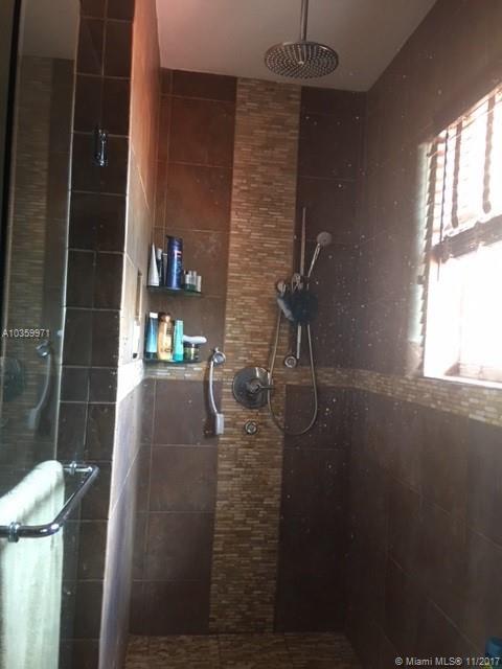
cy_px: 334
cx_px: 251
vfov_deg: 61.7
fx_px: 561
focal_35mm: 29
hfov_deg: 48.2
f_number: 2.2
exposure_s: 1/8
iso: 80
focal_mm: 4.15
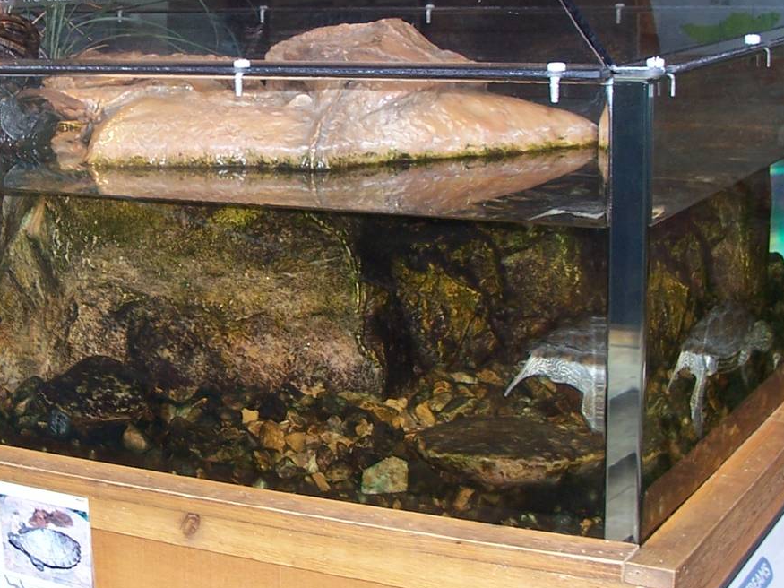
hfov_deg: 29.7
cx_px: 188
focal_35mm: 64
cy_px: 199
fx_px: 1449
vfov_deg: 22.8
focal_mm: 6
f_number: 2.8
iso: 80
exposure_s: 1/60
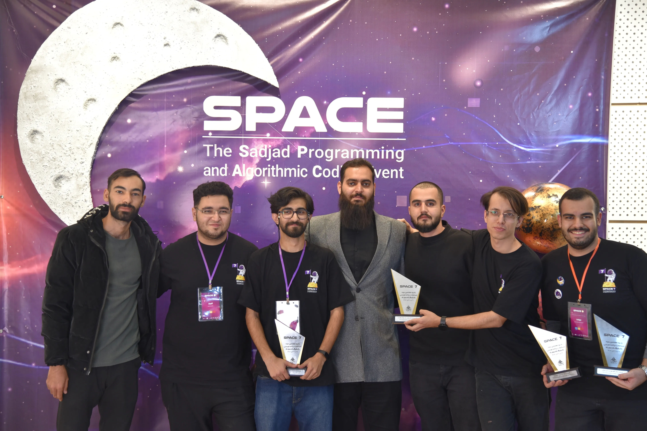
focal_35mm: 55
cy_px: 216
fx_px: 988
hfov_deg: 36.2
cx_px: 324
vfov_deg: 24.6
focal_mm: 55
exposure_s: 1/60
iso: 450
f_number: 4
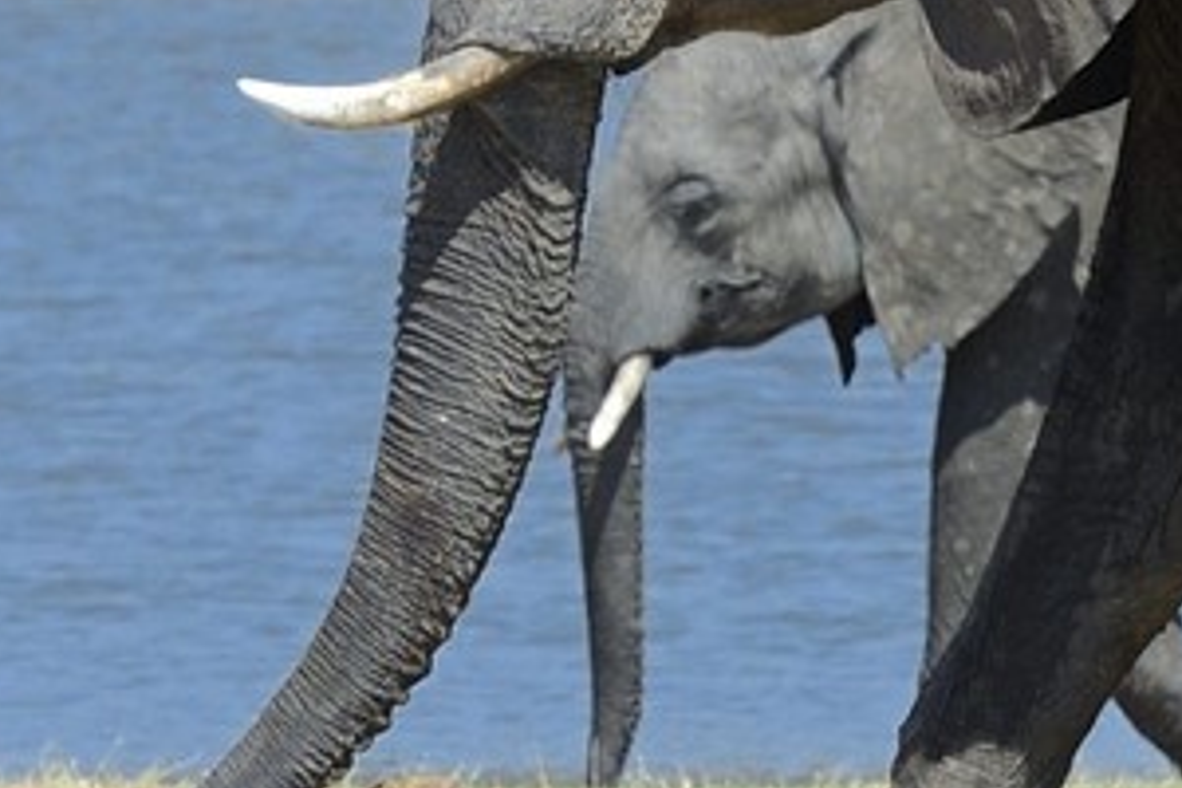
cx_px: 3026
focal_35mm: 852
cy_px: -173
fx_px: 27972
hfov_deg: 2.4
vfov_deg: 1.6
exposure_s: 1/800
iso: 400
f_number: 8
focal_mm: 160
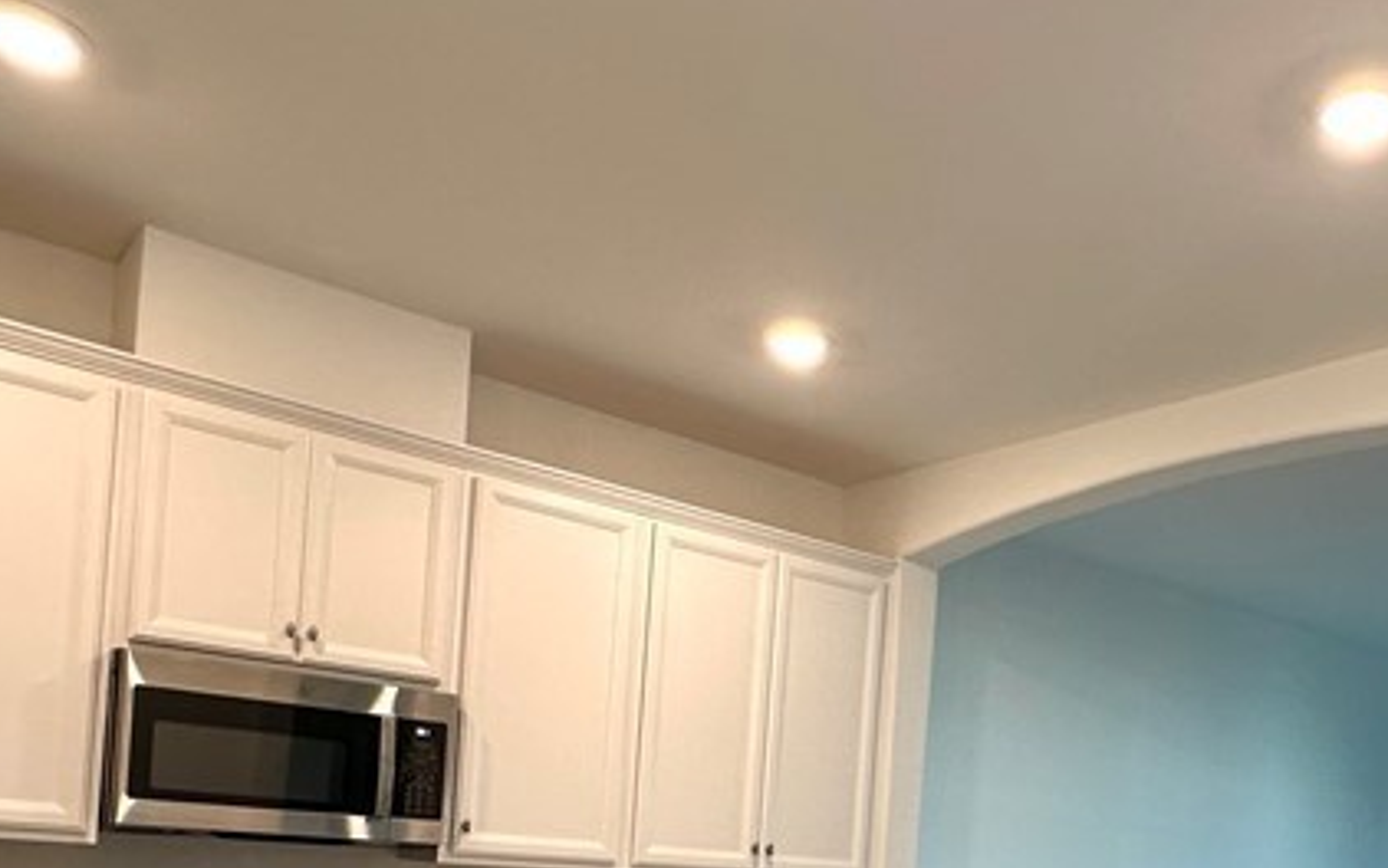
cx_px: 1000
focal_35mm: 36
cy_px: 875
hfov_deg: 52.2
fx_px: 1362
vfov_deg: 32.4
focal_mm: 2.22
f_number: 2.2
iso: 200
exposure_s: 1/120
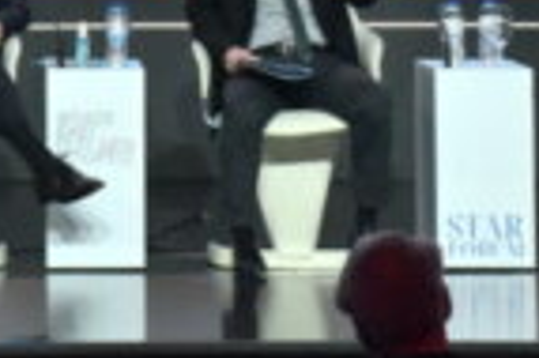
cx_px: 72
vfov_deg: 3.9
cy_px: -382
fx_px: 5159
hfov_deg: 6.0
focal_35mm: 345
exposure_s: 1/640
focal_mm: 82
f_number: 6.3
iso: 4000
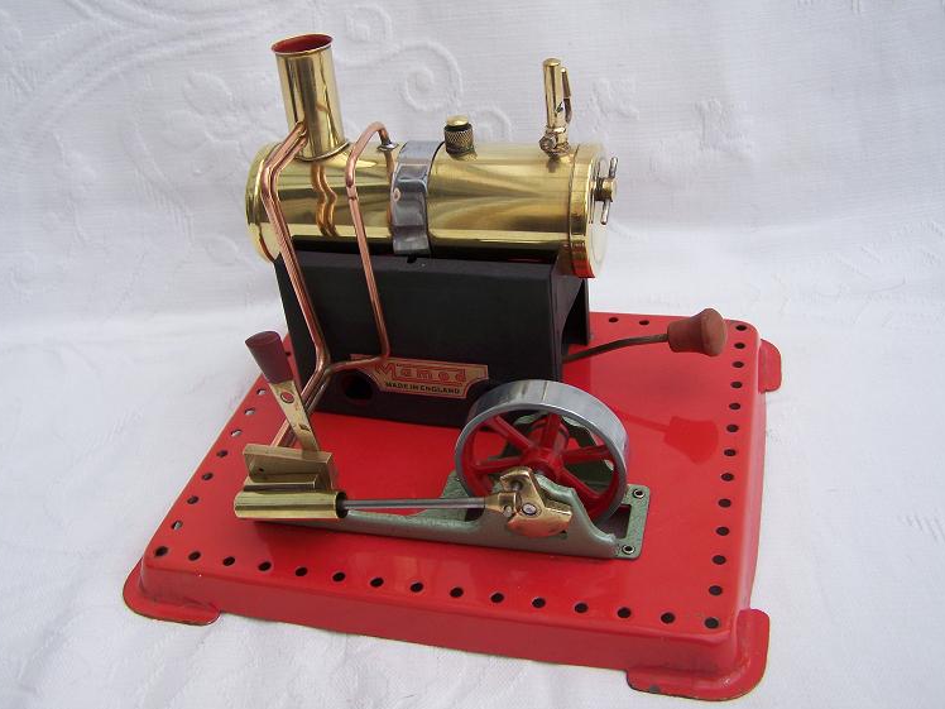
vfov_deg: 36.8
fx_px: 1065
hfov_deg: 47.9
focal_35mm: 39
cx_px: 467
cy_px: 354
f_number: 2.8
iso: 64
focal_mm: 6.3
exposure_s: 1/200
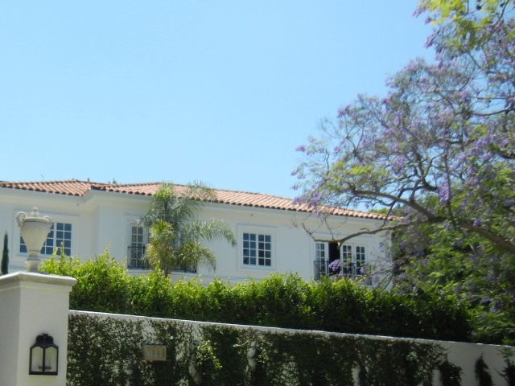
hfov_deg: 38.5
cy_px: 286
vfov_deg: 29.8
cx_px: 123
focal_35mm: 48
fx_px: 714
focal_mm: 5.4
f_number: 7
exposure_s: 1/280
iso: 160
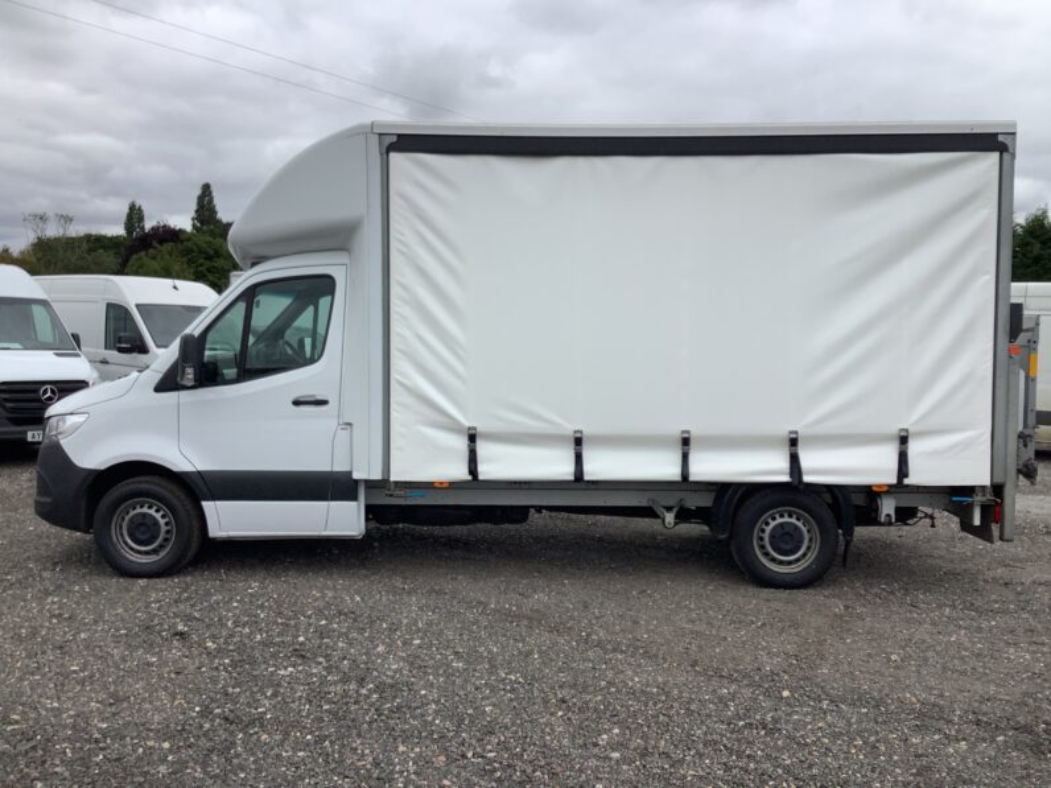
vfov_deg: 45.4
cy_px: 394
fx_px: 941
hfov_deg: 58.4
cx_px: 526
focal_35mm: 31
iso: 25
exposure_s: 1/1116
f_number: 2.4
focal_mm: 3.3
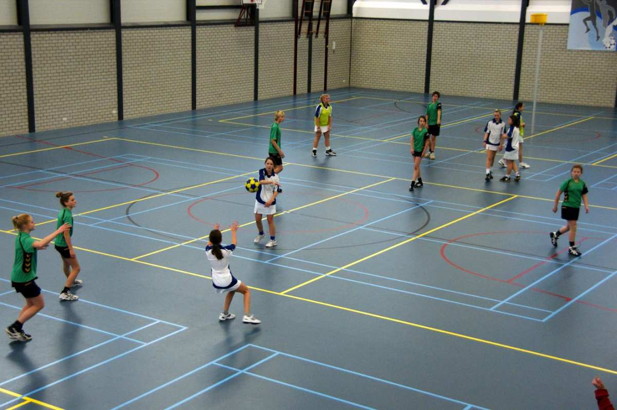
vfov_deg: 25.7
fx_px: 899
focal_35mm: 52
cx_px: 308
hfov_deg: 37.9
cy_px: 205
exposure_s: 1/160
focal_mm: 35
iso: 800
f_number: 4.5
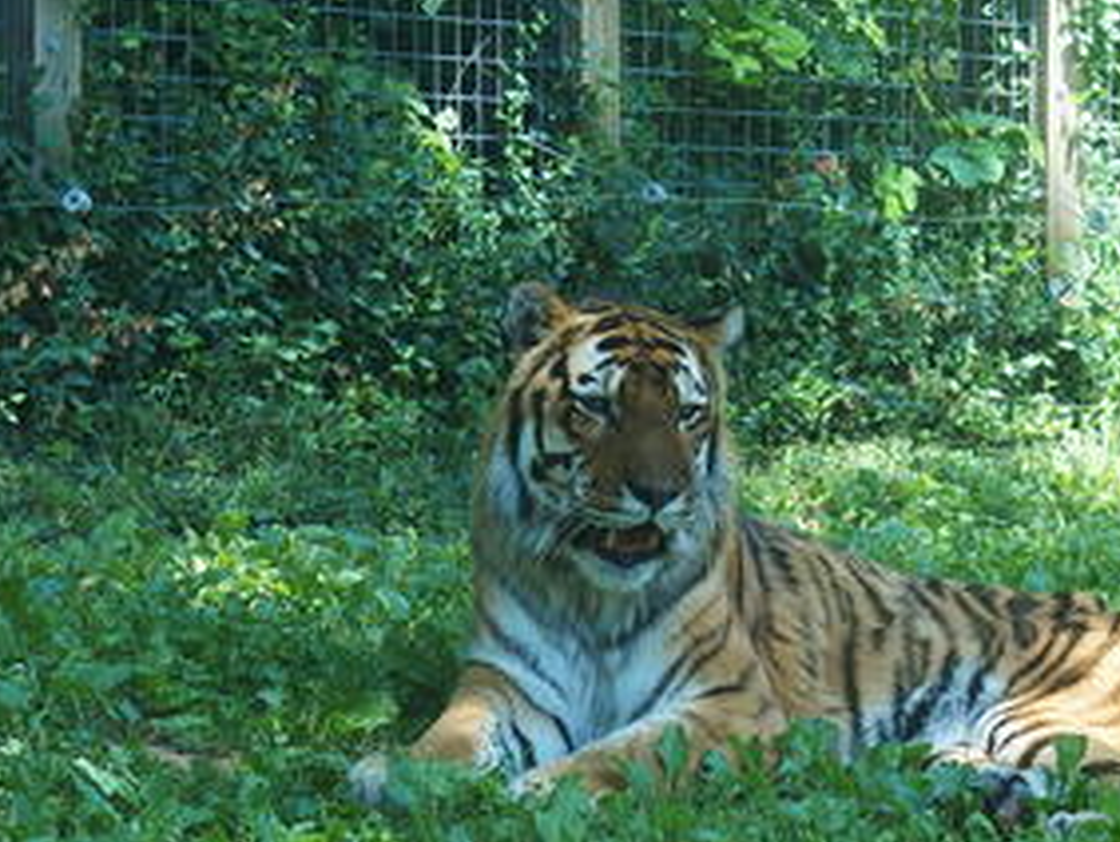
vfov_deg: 7.5
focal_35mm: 198
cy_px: 596
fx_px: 6412
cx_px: 731
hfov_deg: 10.0
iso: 100
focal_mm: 26.2
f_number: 2.8
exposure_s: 1/250
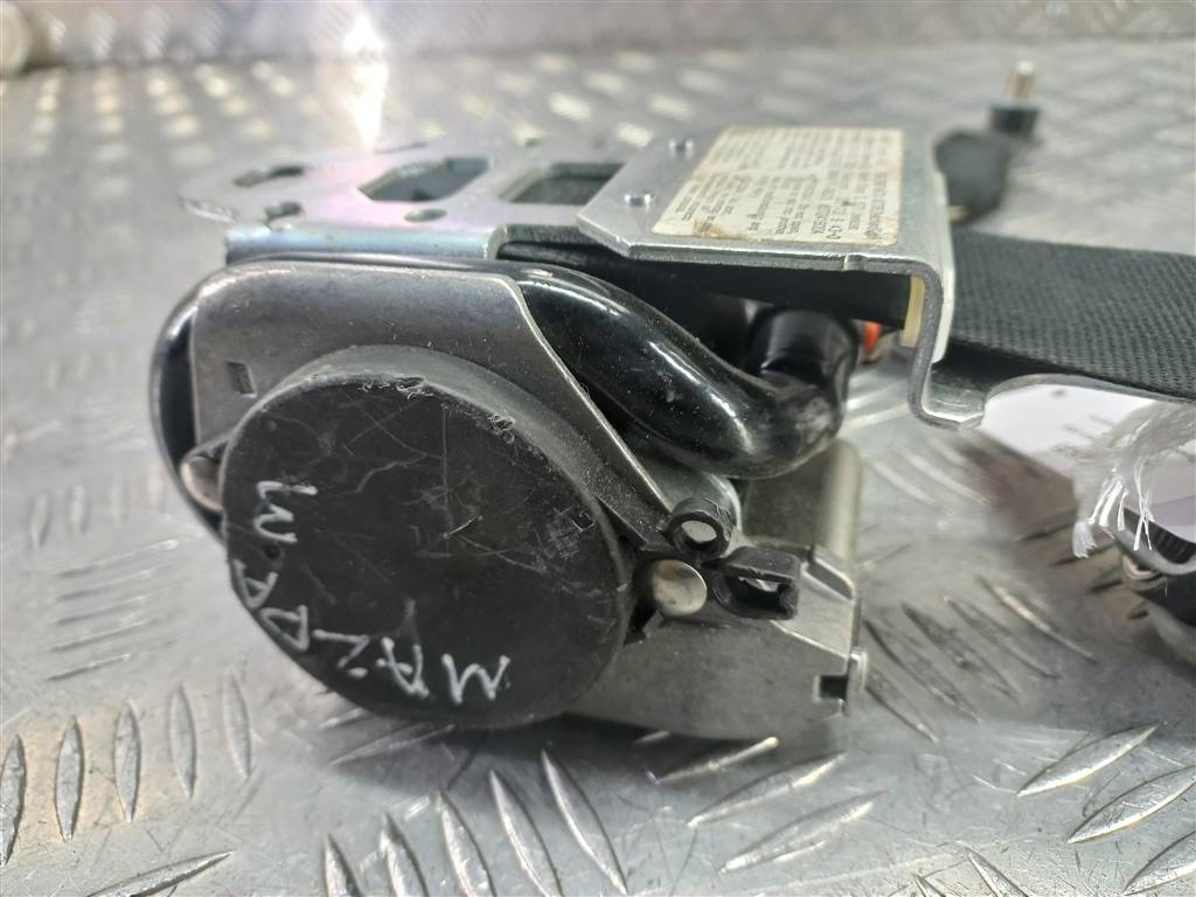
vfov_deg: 54.9
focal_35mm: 25
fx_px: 864
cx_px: 598
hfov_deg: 69.4
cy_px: 448
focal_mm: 4.6
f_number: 1.8
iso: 200
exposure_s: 1/50
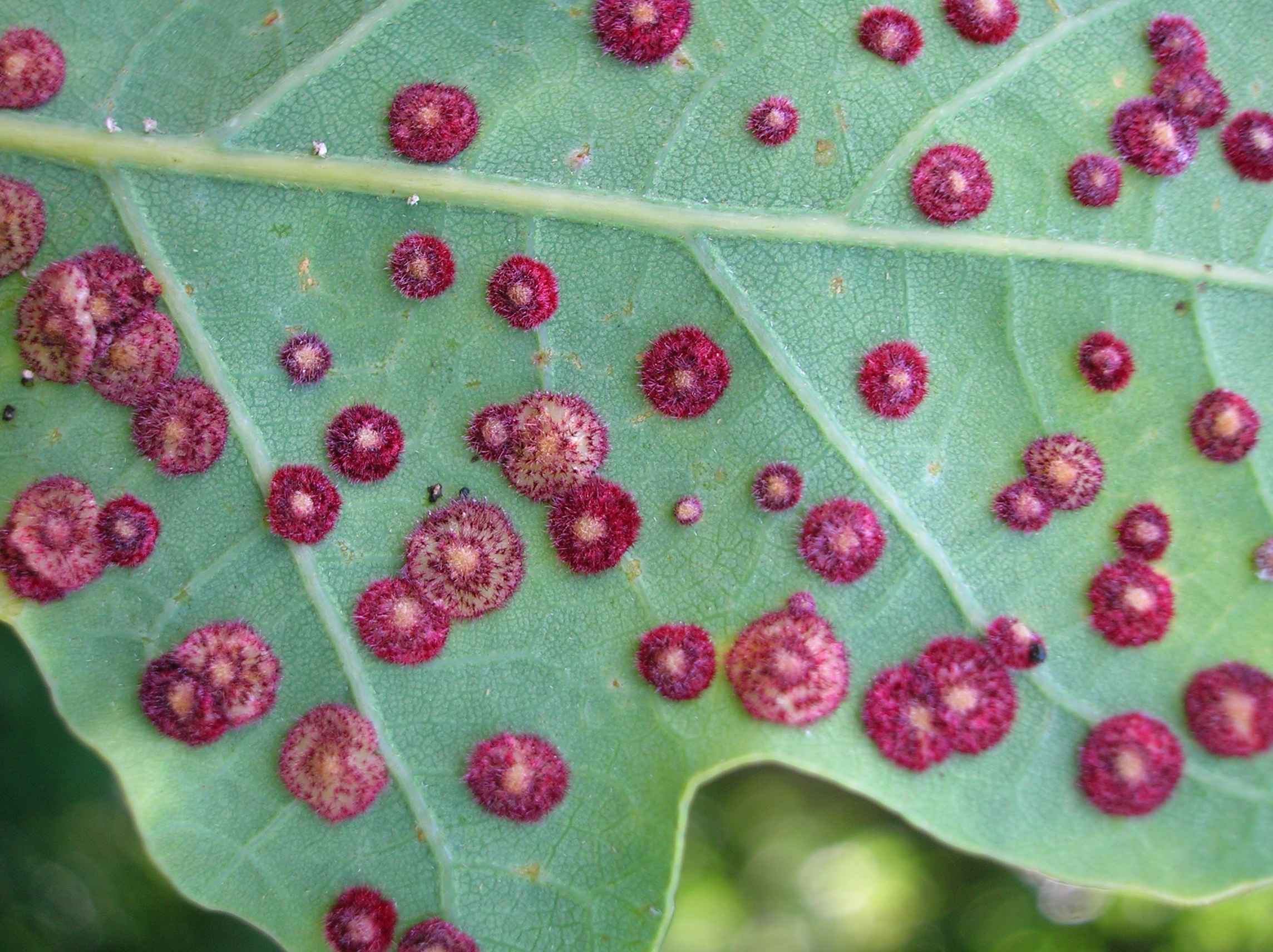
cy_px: 476
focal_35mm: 46
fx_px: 1690
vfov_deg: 31.5
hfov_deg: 41.3
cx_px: 636
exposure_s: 1/52.8
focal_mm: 7.7
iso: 50
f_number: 3.2
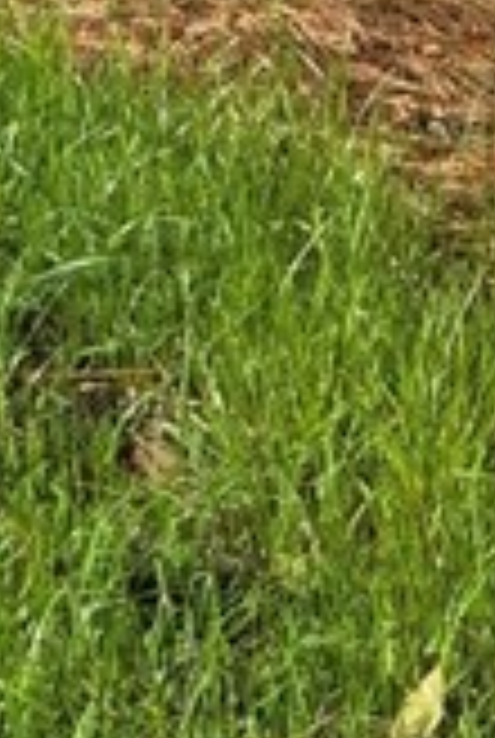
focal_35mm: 233
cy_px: -1490
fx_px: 4785
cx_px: -1084
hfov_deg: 5.5
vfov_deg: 7.7
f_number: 1.8
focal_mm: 5.4
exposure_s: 1/2921
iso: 40
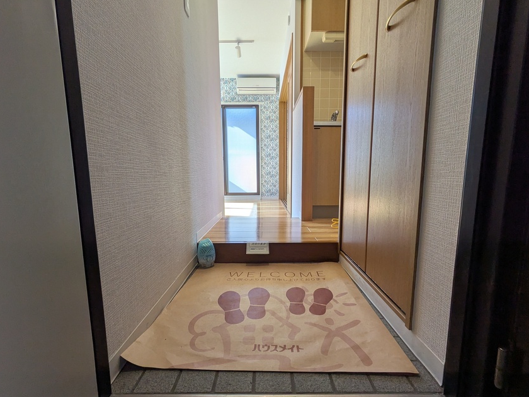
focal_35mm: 16
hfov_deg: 94.5
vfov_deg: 78.1
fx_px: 245
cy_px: 205
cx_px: 264
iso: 73
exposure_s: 1/120
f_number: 2.2
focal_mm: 1.83
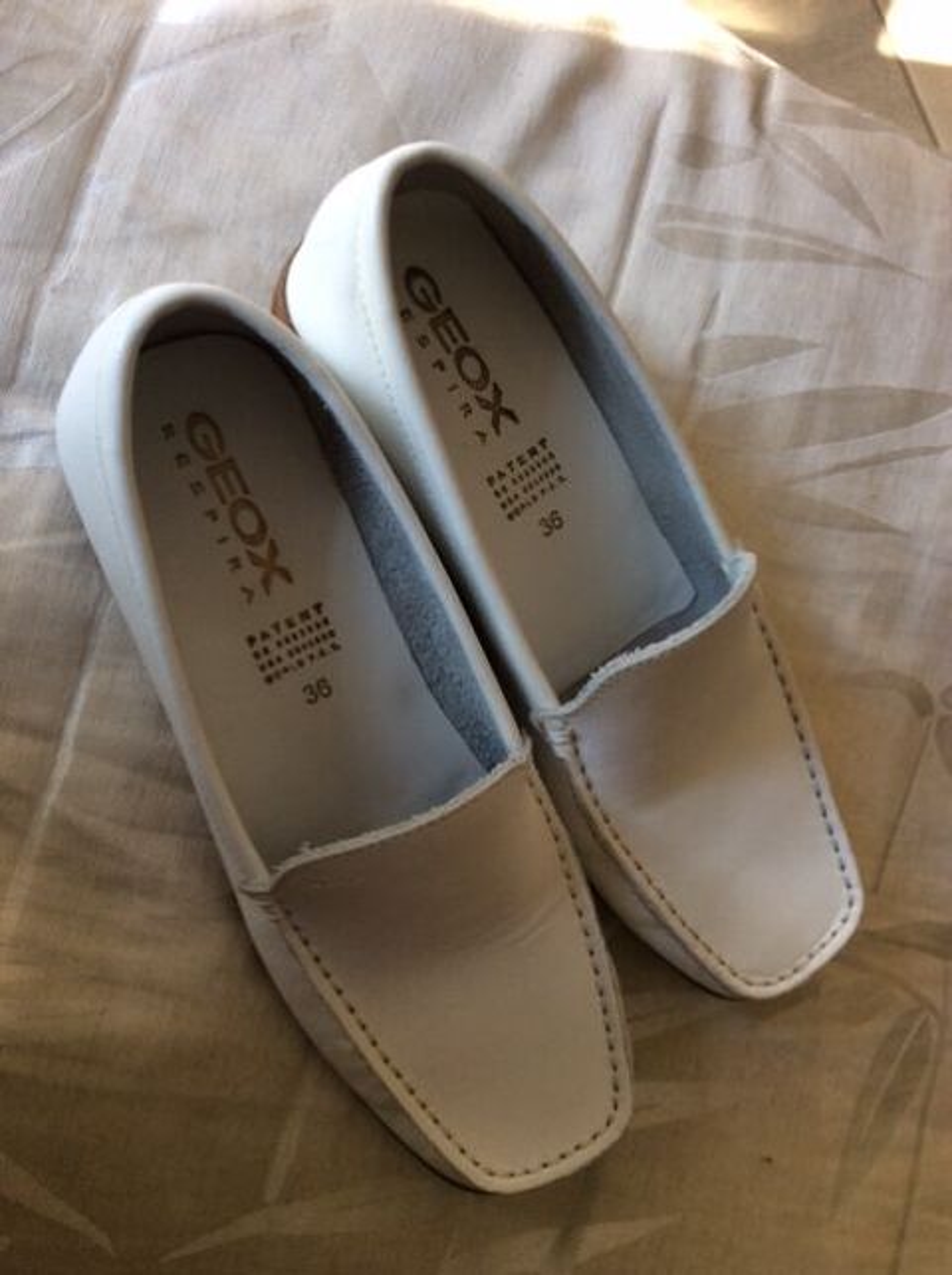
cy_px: 638
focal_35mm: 32
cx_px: 476
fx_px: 1177
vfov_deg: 56.9
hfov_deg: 44.0
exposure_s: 1/50
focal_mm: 3.3
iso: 40
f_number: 2.4
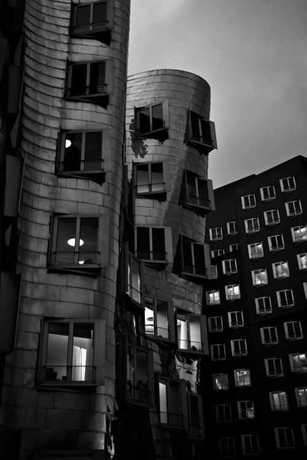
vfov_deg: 48.5
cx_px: 154
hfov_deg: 33.4
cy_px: 230
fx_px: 512
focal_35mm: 40
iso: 1400
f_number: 8
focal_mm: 40
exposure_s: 1/160
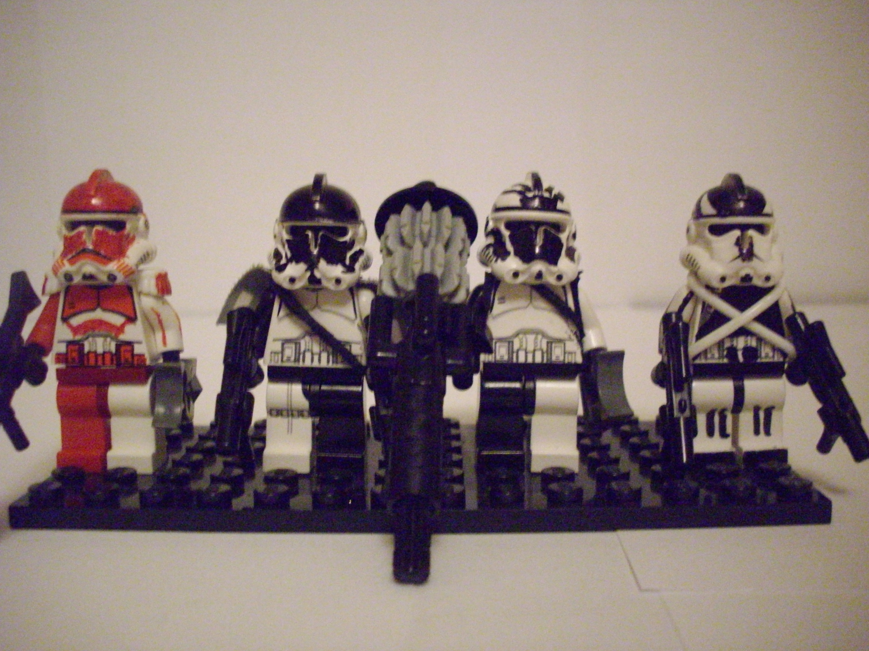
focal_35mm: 37
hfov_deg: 50.1
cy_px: 326
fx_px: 929
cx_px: 434
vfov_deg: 38.7
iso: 1000
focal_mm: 6.2
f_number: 2.8
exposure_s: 1/30
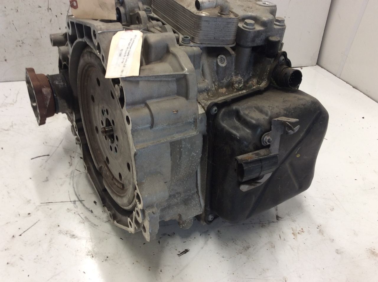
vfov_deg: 44.1
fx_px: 349
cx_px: 189
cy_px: 141
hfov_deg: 56.9
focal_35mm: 32
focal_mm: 3.3
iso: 32
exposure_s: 1/24
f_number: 2.4
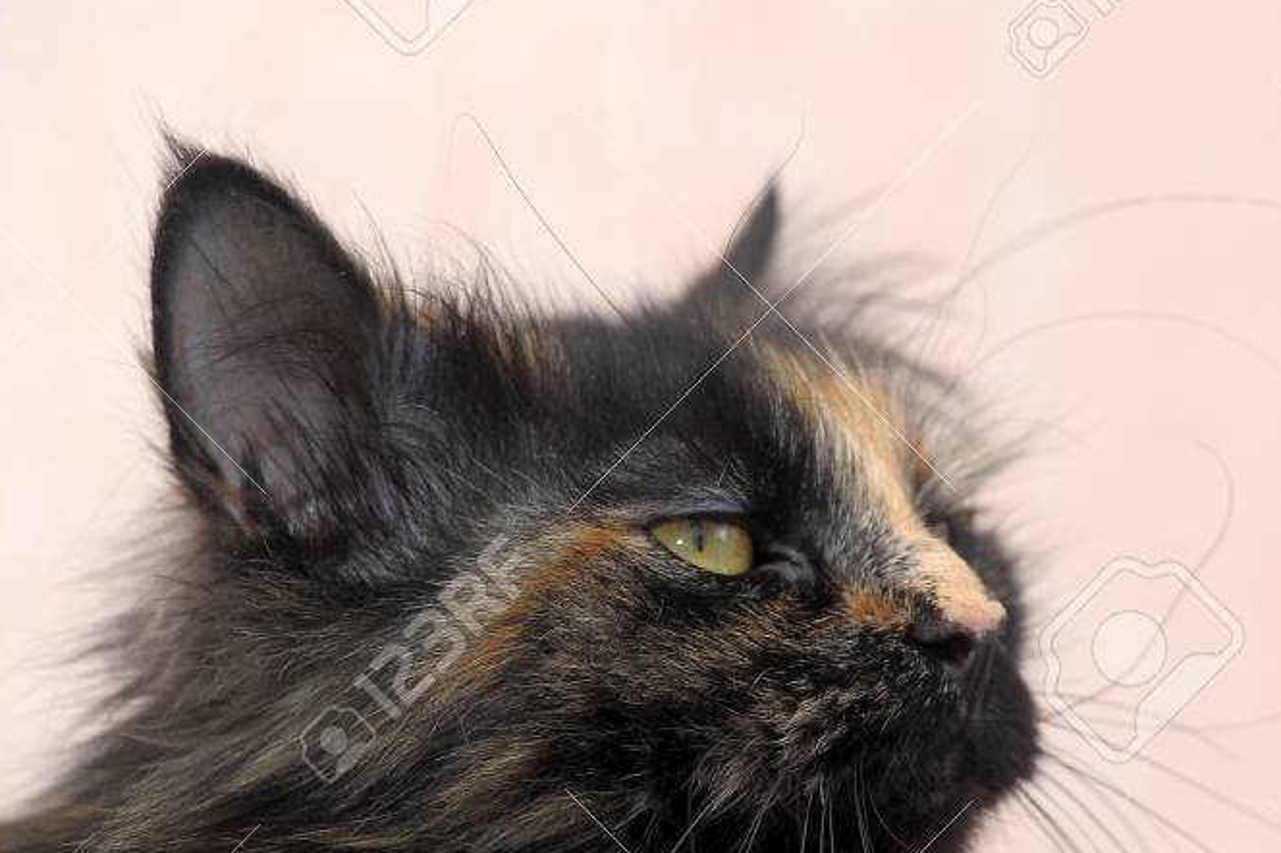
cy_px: 580
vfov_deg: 3.8
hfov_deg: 5.7
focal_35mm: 362
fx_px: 12874
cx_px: 772
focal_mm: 185
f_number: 8
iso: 200
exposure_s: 1/200
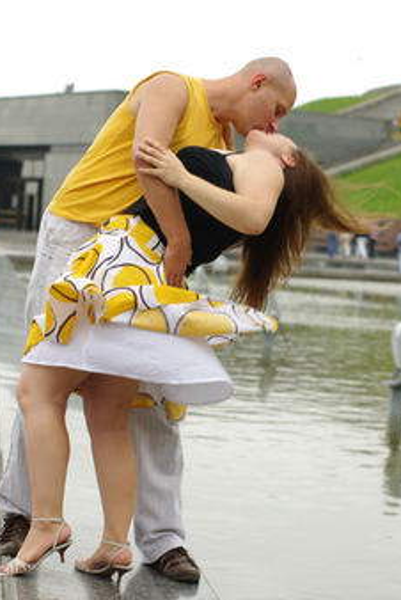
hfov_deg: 13.7
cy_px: 332
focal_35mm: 100
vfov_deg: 20.4
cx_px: 191
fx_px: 1667
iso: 100
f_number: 3.5
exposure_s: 1/180
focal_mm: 50
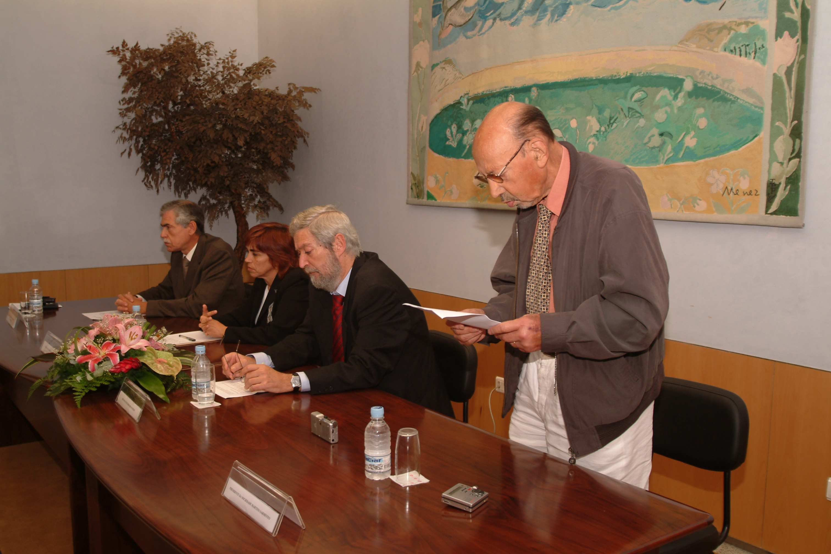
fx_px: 831
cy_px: 277
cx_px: 416
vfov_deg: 36.9
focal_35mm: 36
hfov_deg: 53.1
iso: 200
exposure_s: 1/60
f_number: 4.8
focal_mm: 24
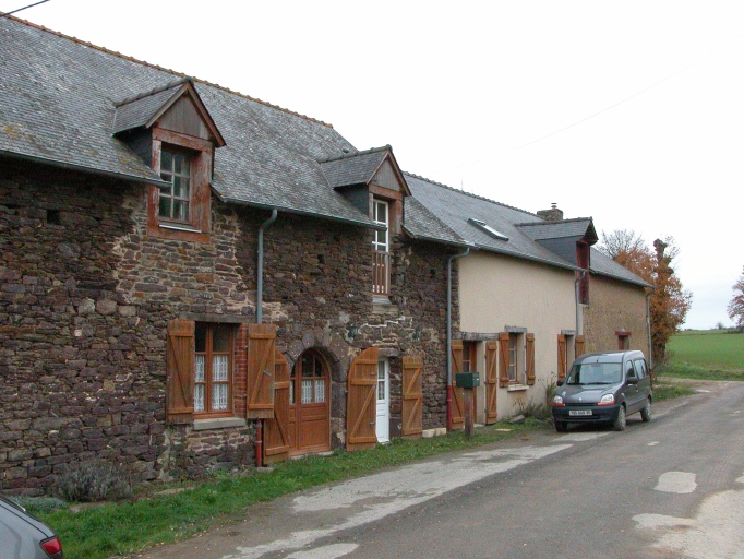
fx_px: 753
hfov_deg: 52.6
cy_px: 280
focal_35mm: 35
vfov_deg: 40.7
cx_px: 372
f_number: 8
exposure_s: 1/329
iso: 800
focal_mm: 8.9
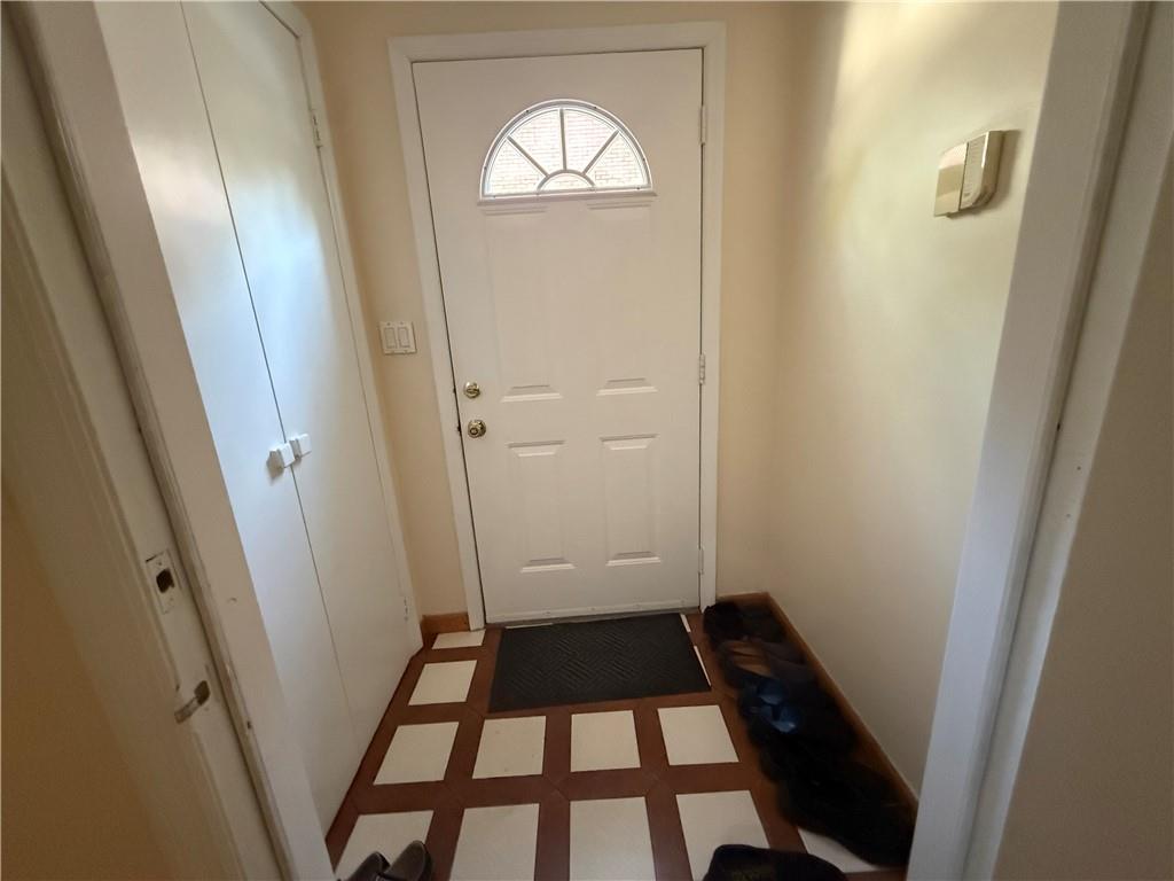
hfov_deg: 102.1
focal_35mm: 14
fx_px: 475
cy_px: 440
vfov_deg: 85.7
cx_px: 587
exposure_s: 1/60
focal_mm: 2.22
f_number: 2.2
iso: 1250
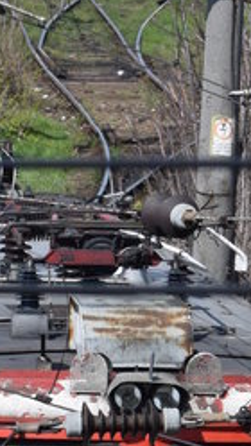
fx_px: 11203
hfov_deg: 1.3
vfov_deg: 2.3
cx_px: -278
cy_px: 276
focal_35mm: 947
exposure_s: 1/320
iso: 200
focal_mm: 125
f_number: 9
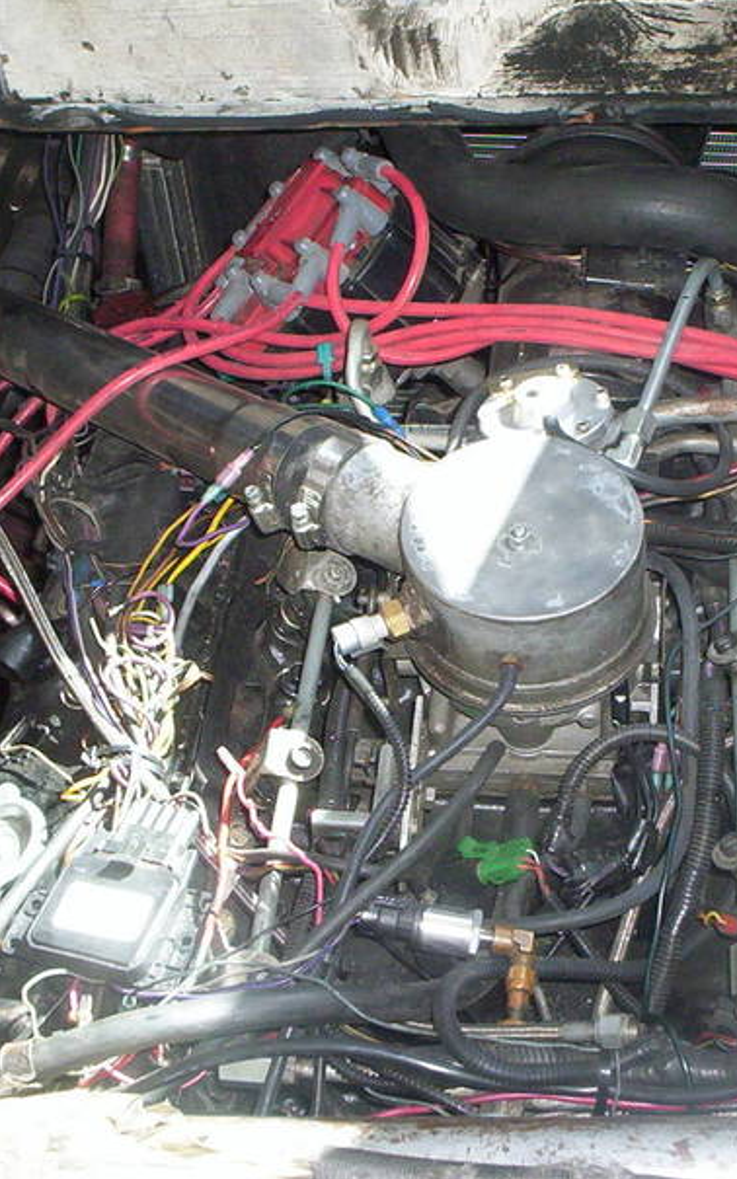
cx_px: 505
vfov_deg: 37.5
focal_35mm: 54
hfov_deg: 23.8
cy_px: 590
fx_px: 1736
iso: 140
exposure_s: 1/60
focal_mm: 4.99
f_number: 4.5
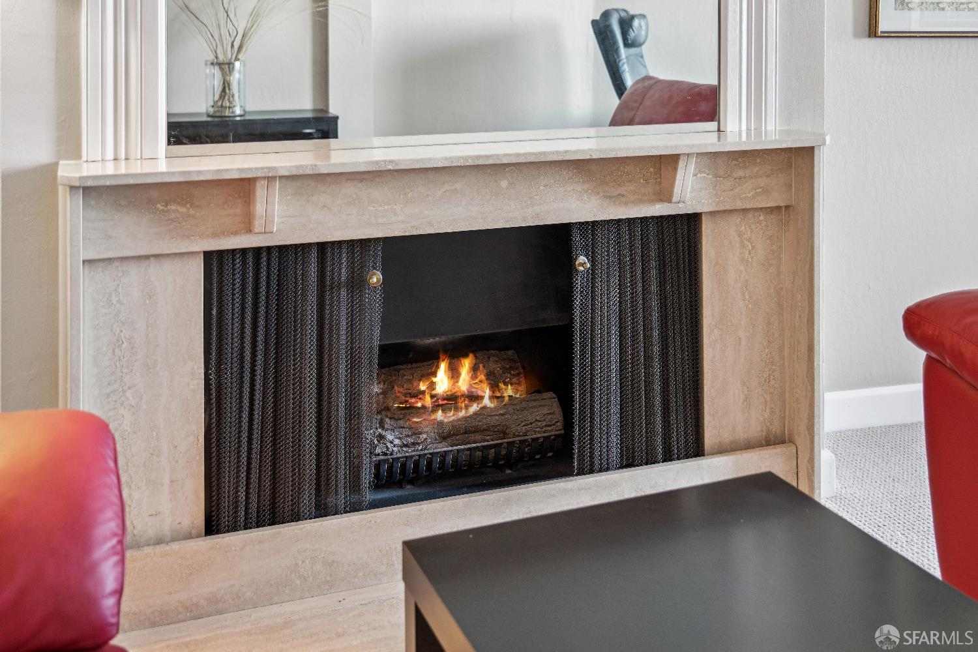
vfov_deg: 37.9
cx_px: 489
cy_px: 326
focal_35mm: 35
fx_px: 951
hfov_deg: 54.4
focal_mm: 35
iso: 160
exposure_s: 1/4
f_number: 4.5
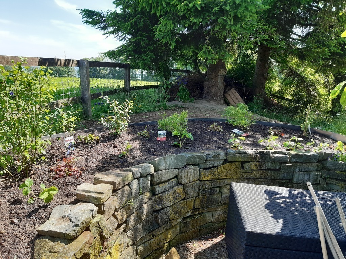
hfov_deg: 67.3
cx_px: 173
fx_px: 260
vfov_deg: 53.1
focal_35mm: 26
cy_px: 130
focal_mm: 3.92
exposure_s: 1/286
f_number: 1.7
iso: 40
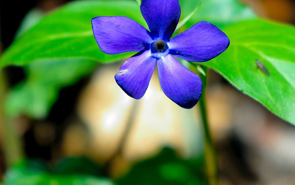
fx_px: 5709
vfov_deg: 1.9
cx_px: 278
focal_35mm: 710
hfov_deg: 3.0
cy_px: 40
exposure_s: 1/80
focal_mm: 200
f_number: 8
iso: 100
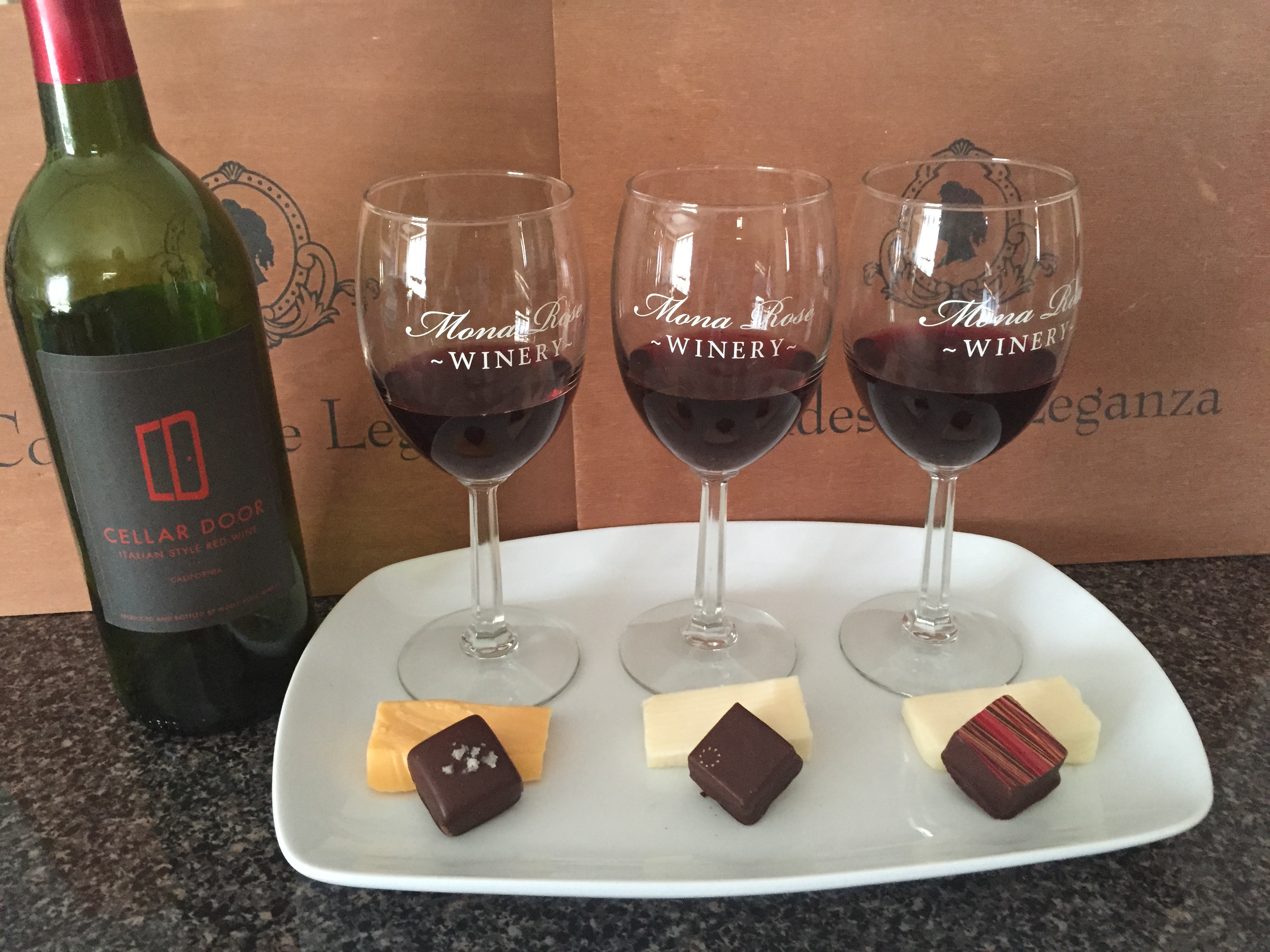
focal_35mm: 29
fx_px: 1064
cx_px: 635
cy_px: 476
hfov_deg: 61.7
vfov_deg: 48.2
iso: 250
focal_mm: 4.15
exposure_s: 1/20
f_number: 2.2
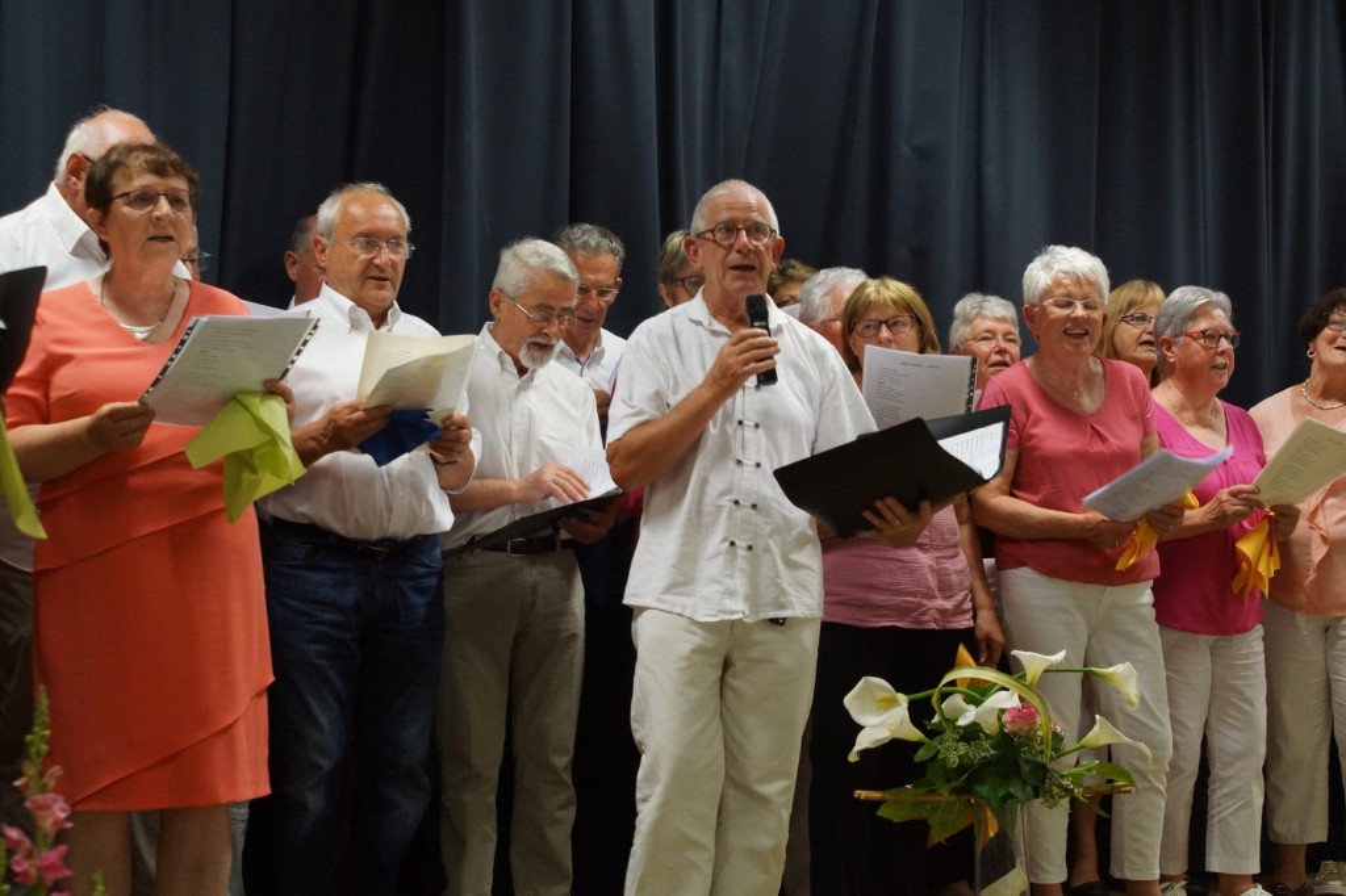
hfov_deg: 27.0
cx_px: 673
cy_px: 448
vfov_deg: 18.2
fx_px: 2803
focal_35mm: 75
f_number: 5.6
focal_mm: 50
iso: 1600
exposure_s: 1/40
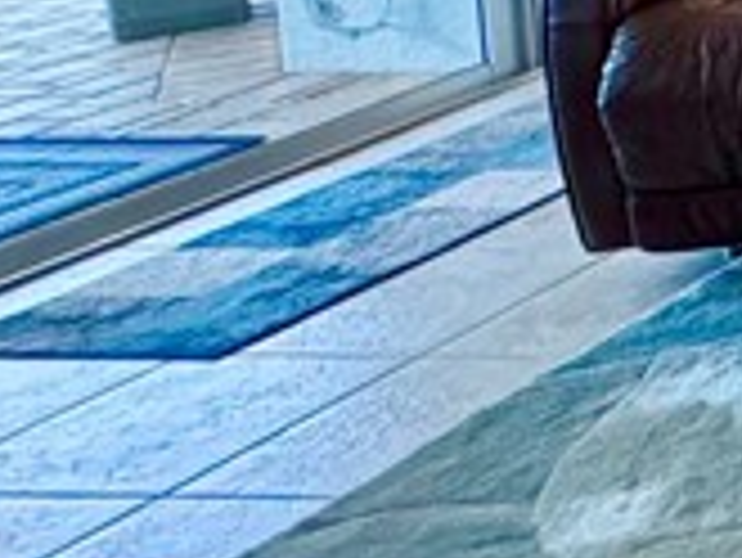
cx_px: 1974
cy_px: -374
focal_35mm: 87
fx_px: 1866
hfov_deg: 13.2
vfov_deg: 15.2
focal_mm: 2.22
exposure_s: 1/120
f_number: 2.2
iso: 250
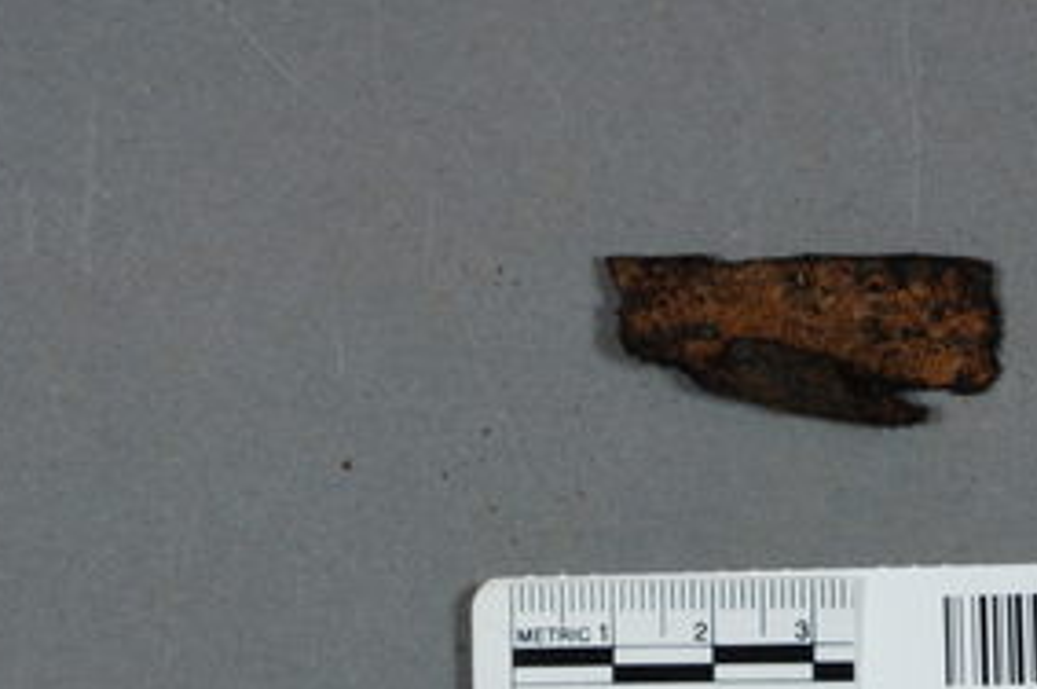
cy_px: 310
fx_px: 4603
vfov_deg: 8.6
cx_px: 775
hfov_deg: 12.8
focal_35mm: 160
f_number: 14
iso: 800
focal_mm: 55
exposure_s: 1/30
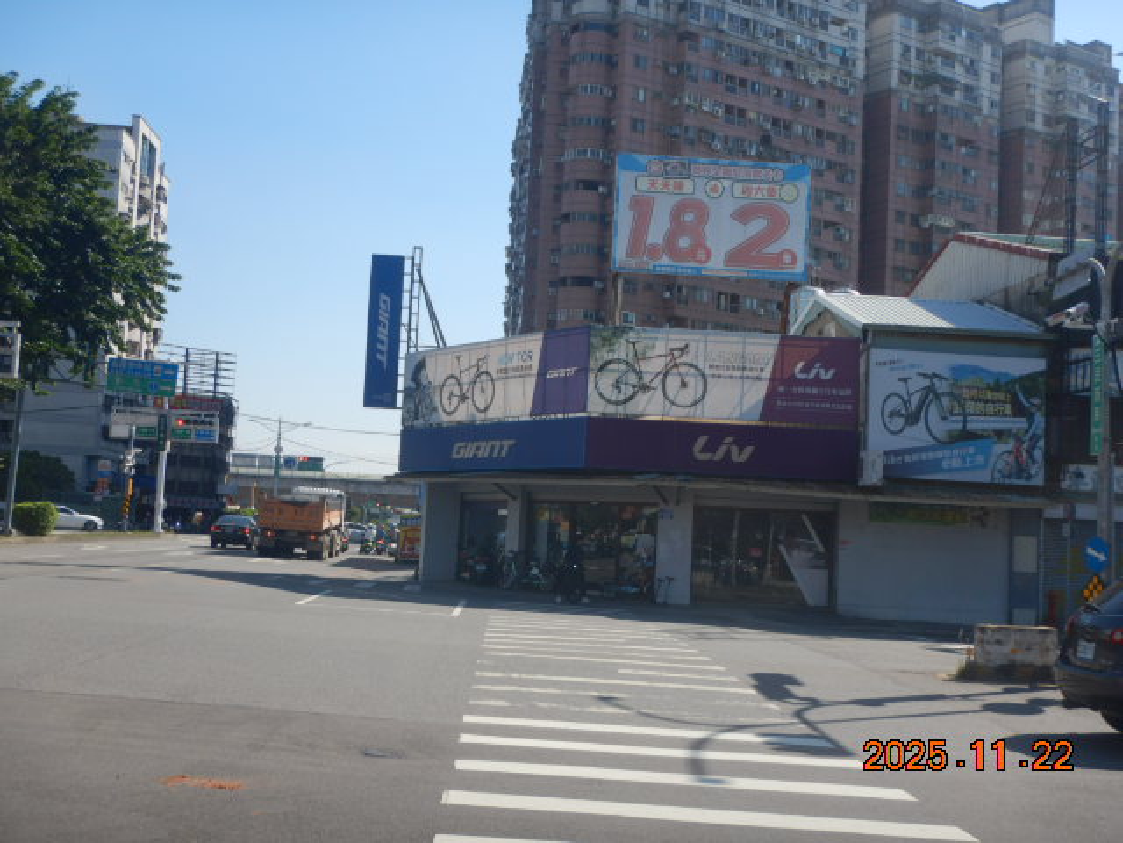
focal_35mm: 44
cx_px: 562
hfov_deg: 42.9
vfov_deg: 32.9
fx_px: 1427
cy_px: 422
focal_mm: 7.8
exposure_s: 1/800
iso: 125
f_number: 4.3
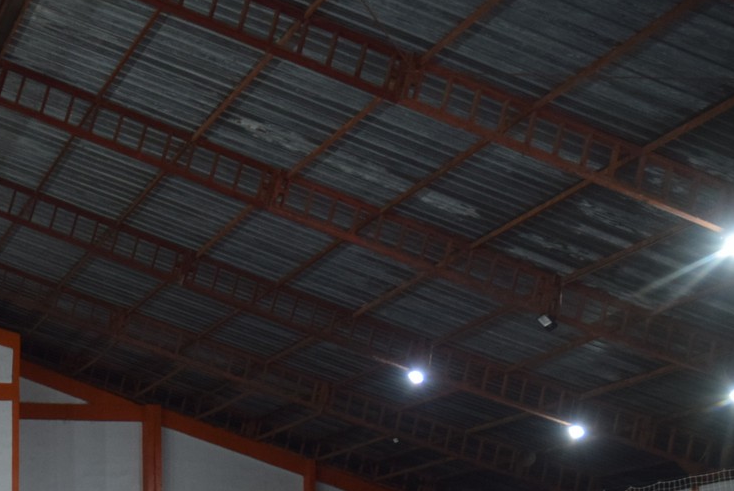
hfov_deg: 27.6
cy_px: 596
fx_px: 1347
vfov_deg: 19.4
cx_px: -94
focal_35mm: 66
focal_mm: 18
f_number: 3.5
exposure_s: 1/60
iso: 900
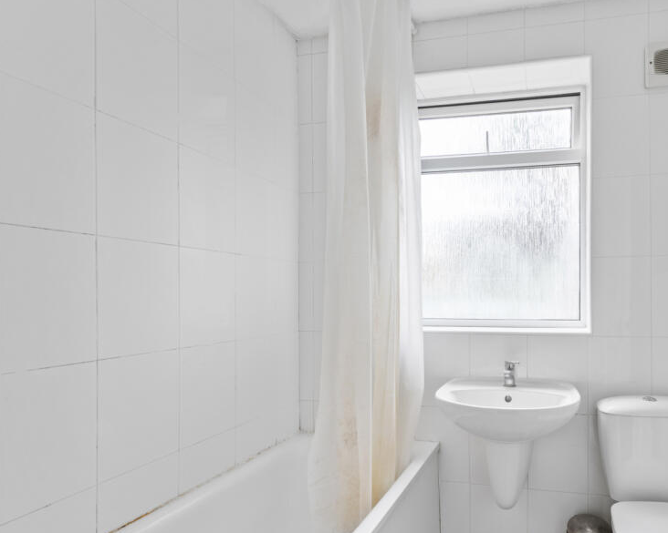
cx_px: 461
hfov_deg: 74.5
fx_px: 415
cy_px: 292
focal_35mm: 21
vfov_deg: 65.4
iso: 200
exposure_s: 1/1.67
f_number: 16
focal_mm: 16
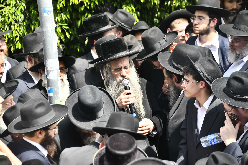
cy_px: 82
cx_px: 124
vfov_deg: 8.5
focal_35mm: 161
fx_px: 1109
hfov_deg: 12.8
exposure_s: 1/500
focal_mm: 160
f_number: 6.3
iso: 400
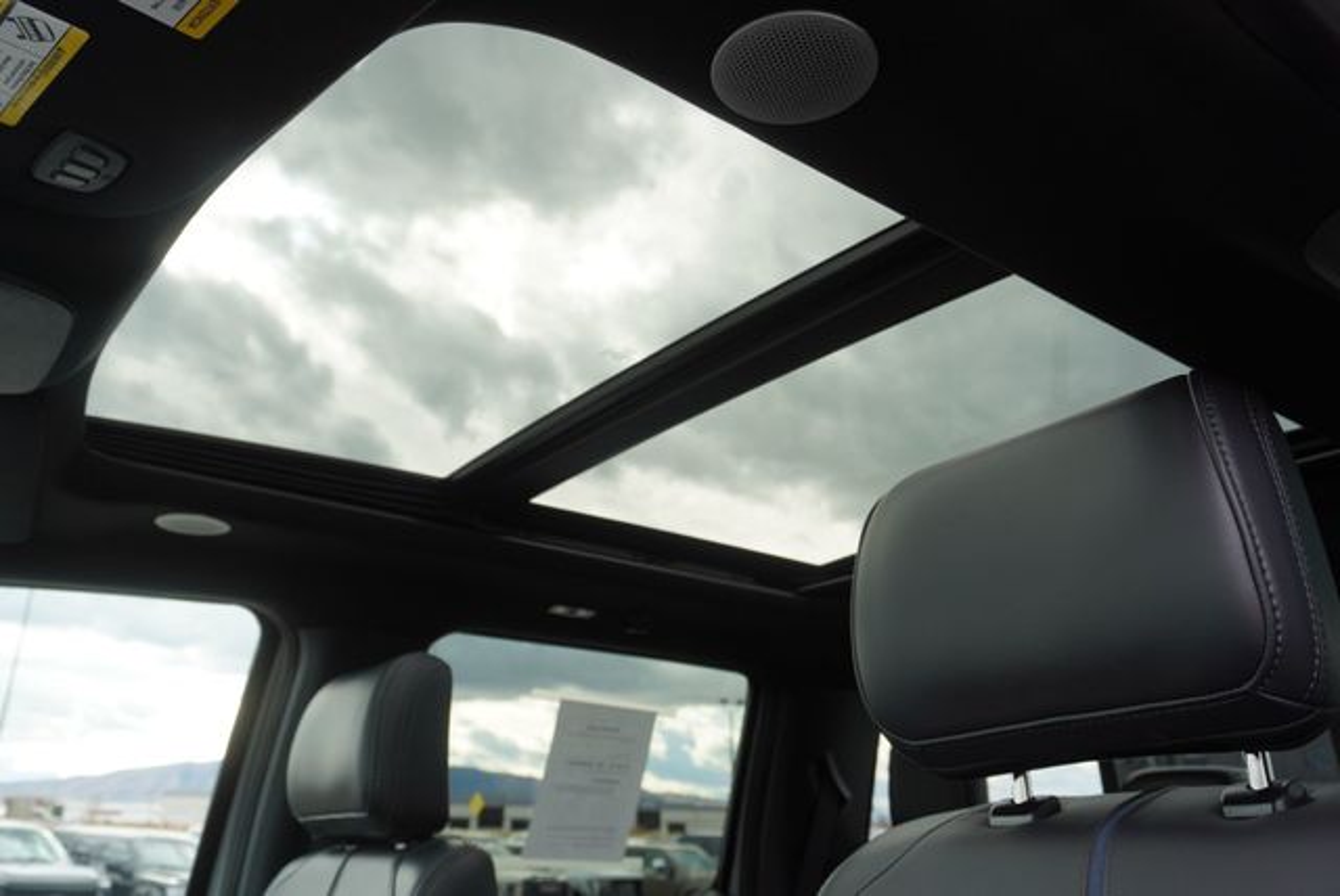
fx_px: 1062
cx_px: 670
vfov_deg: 45.8
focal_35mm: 28
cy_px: 448
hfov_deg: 64.5
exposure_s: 1/100
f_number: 5
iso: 100
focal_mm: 19
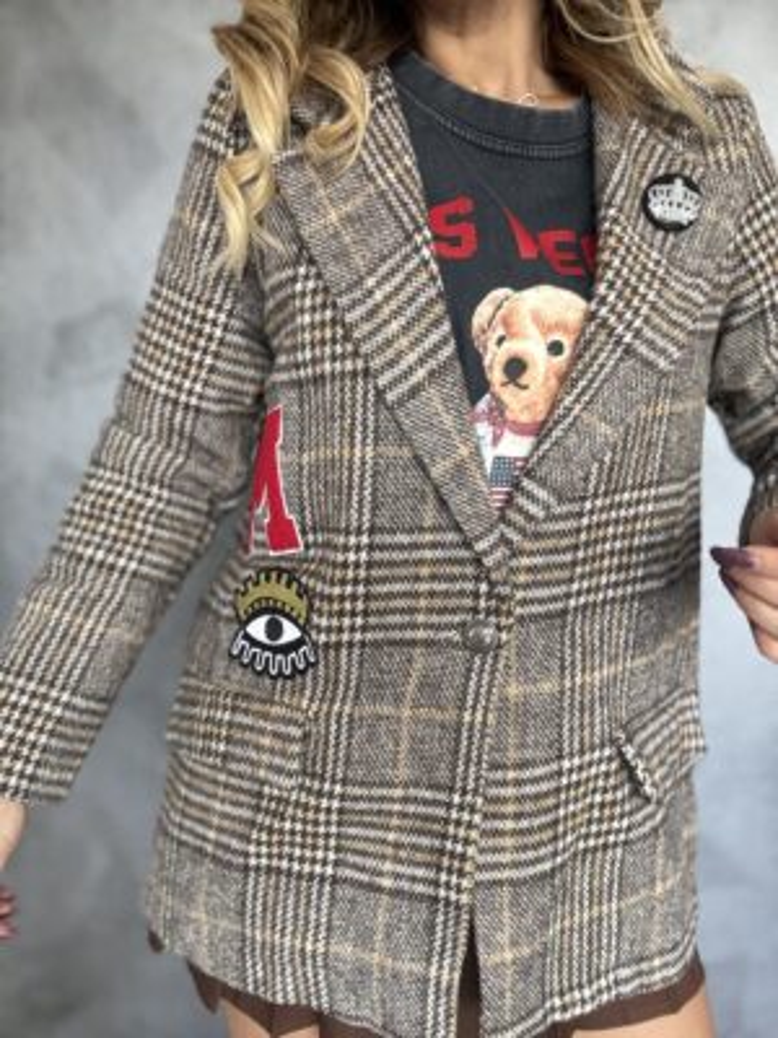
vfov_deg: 60.0
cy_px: 519
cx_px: 389
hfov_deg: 46.8
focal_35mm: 30
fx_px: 899
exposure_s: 1/60
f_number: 1.9
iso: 200
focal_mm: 2.69
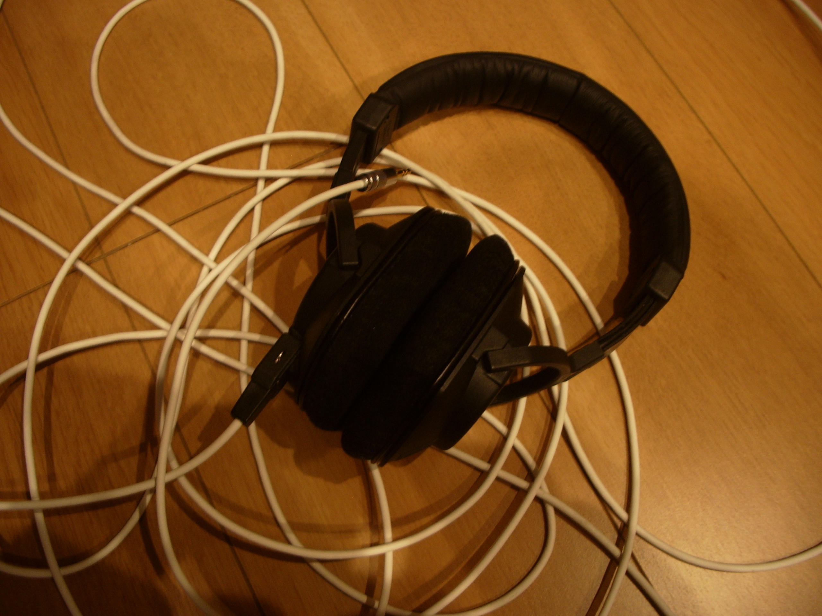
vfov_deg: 40.7
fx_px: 831
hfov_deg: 52.6
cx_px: 411
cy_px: 308
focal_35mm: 35
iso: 100
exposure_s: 1/8
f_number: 2.6
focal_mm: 5.8
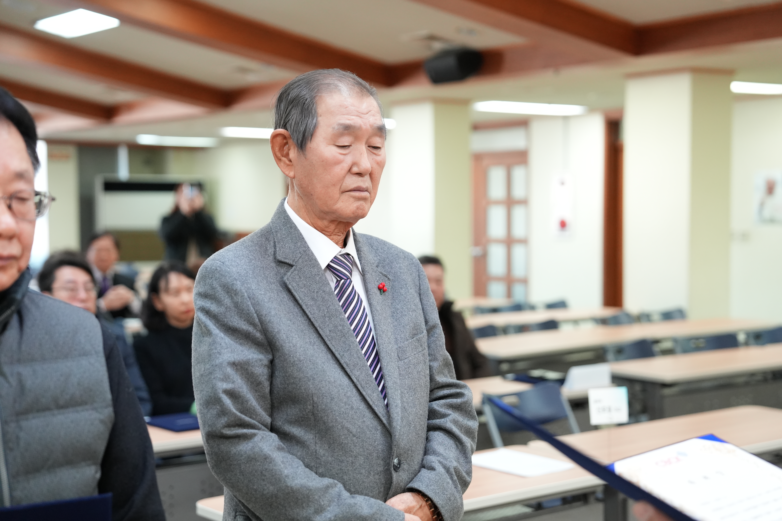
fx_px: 1238
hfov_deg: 35.1
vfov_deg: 23.8
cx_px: 391
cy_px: 260
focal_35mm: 57
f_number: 2.8
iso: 3200
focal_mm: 57
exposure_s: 1/250
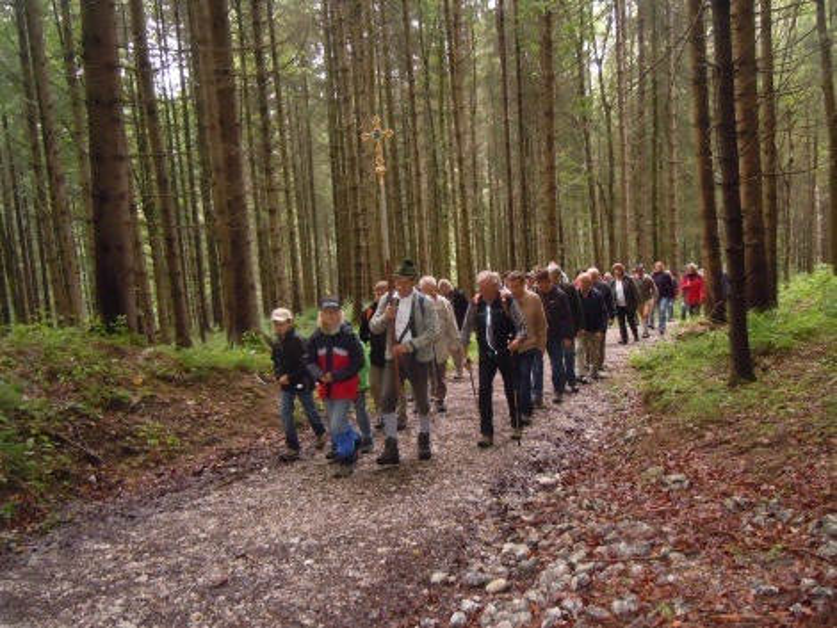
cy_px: 314
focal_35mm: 30
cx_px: 418
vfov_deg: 46.8
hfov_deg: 59.9
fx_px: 726
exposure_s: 1/30
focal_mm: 5.4
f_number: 3.5
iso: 800
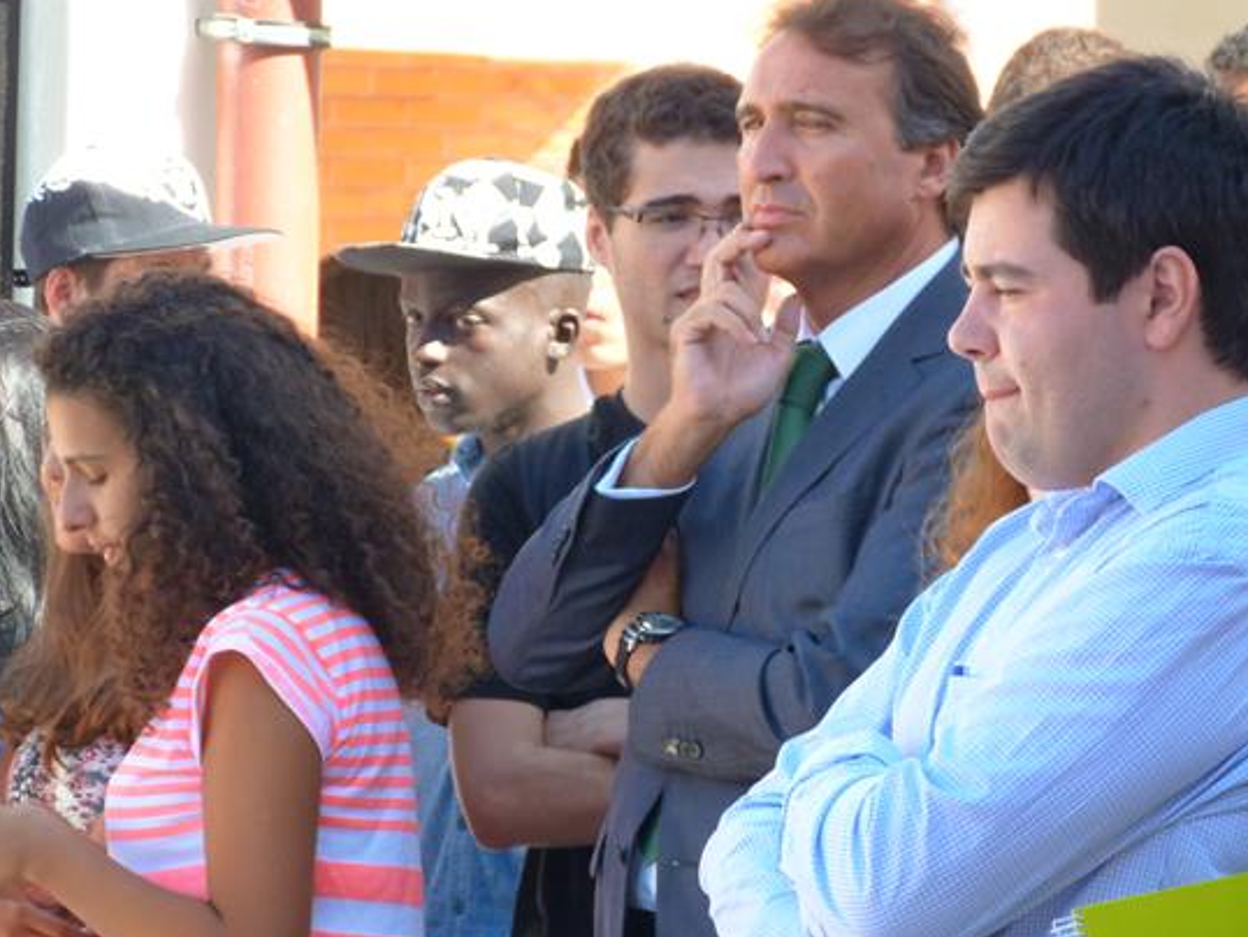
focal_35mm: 315
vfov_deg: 4.7
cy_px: 538
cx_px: 661
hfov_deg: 6.3
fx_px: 11362
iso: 200
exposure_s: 1/200
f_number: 4
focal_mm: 47.7
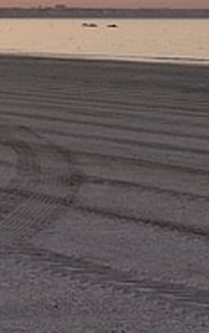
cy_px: -16
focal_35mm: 158
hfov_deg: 7.6
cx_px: -346
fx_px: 1437
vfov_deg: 13.0
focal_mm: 5.54
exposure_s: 1/205
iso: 50
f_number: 1.8
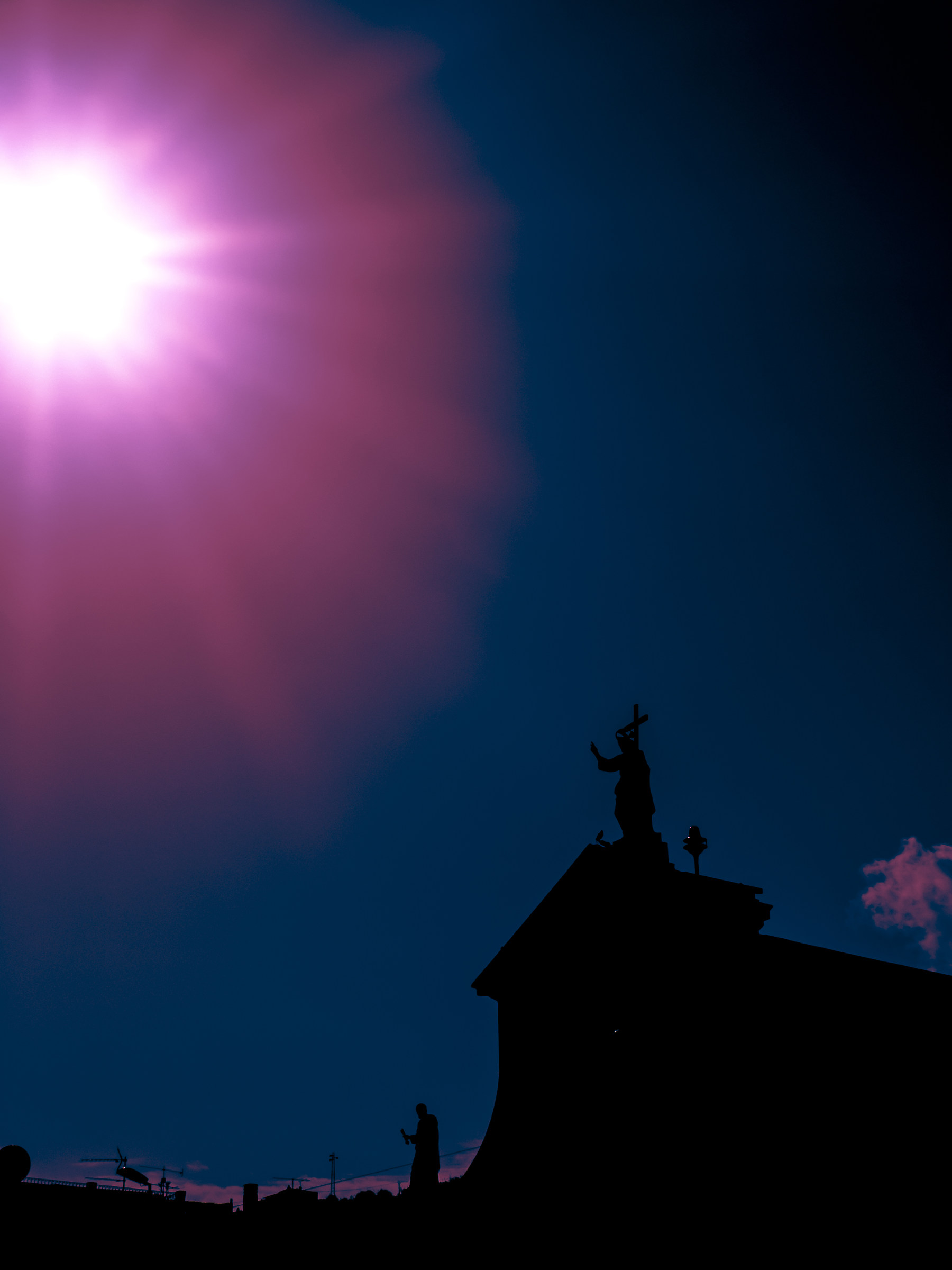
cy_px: 635
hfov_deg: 25.7
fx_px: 2090
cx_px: 476
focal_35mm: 57
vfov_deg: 33.8
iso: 80
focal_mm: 10.3
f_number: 6.3
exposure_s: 1/2000
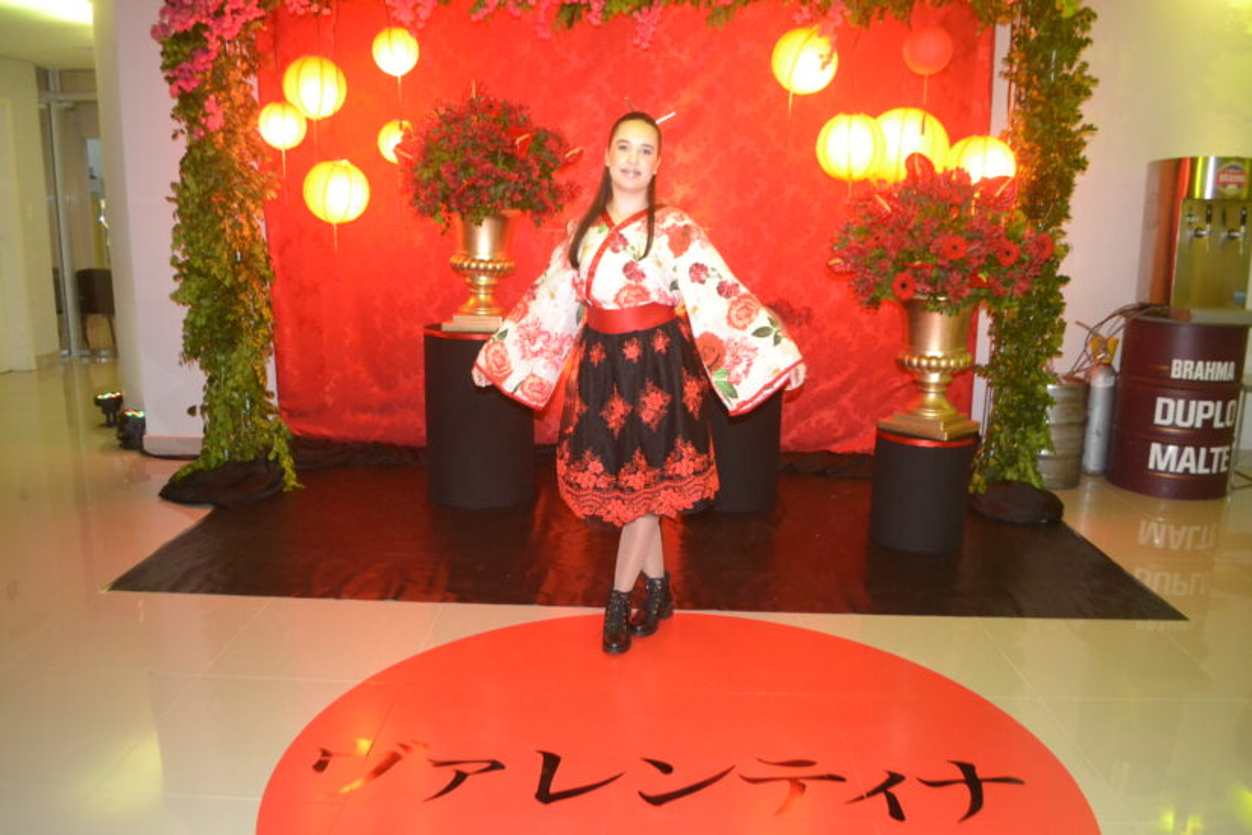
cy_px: 418
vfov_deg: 47.9
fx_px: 939
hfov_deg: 67.4
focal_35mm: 27
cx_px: 626
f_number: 3.5
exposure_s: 1/60
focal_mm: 18
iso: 3200
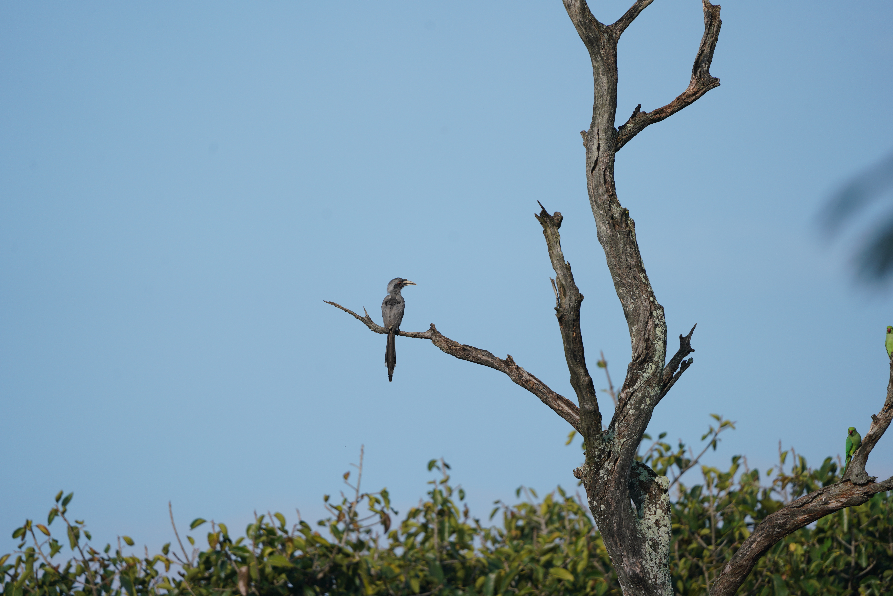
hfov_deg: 3.4
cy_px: 298
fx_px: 14884
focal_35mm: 600
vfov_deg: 2.3
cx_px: 446
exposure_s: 1/640
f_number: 6.3
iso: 160
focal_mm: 600
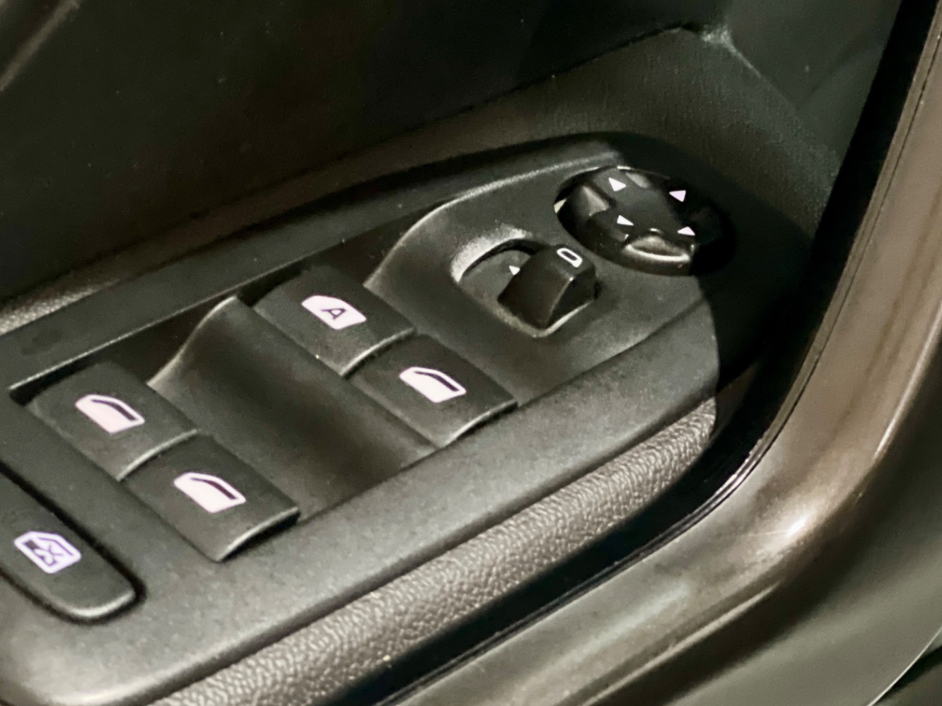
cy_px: 328
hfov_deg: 17.7
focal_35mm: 111
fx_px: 3021
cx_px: 457
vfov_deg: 13.3
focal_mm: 9
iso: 1600
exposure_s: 1/15
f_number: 2.8
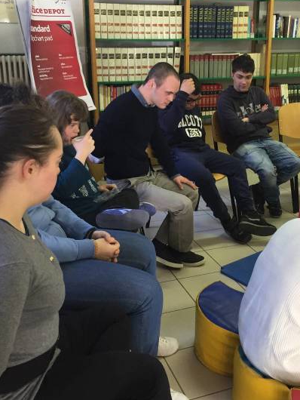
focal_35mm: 42
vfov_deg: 44.7
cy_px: 173
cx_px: 179
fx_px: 485
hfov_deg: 34.3
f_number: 2.2
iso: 125
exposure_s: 1/33
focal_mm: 4.15
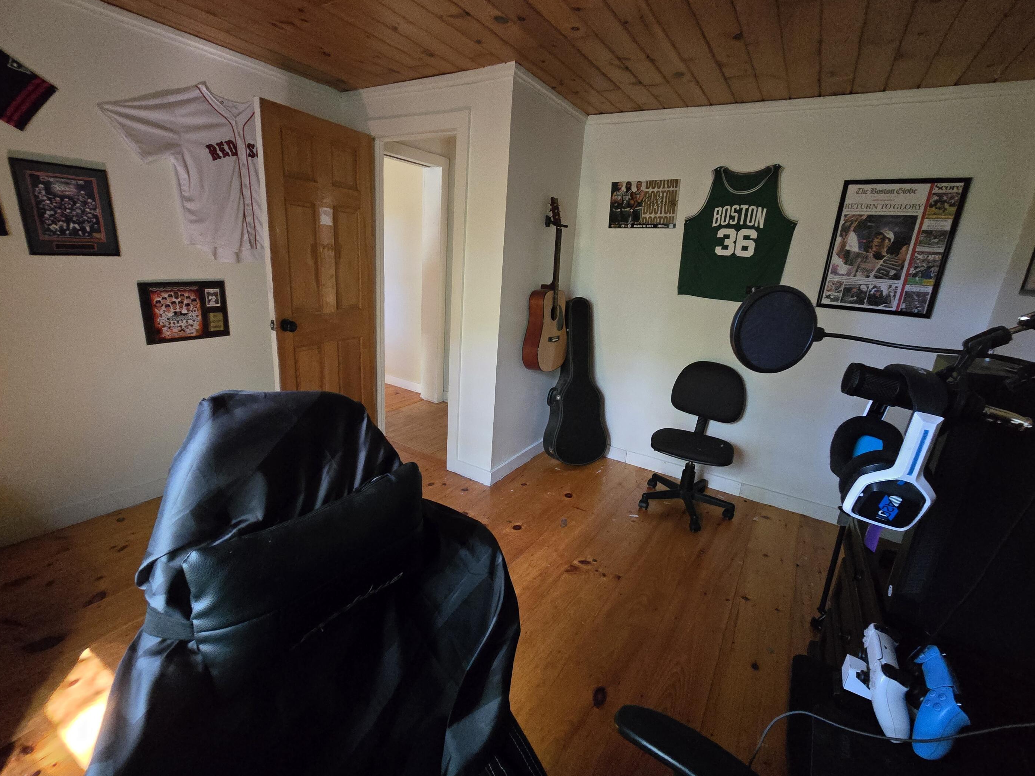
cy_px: 385
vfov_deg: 85.7
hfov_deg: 102.0
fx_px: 419
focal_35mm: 14
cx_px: 530
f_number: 2.2
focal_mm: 2.2
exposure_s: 1/40
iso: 1600
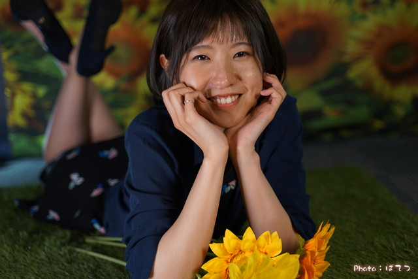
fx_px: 708
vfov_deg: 22.3
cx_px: 209
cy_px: 140
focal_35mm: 61
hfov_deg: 32.9
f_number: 2.8
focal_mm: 61
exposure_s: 1/50
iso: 100
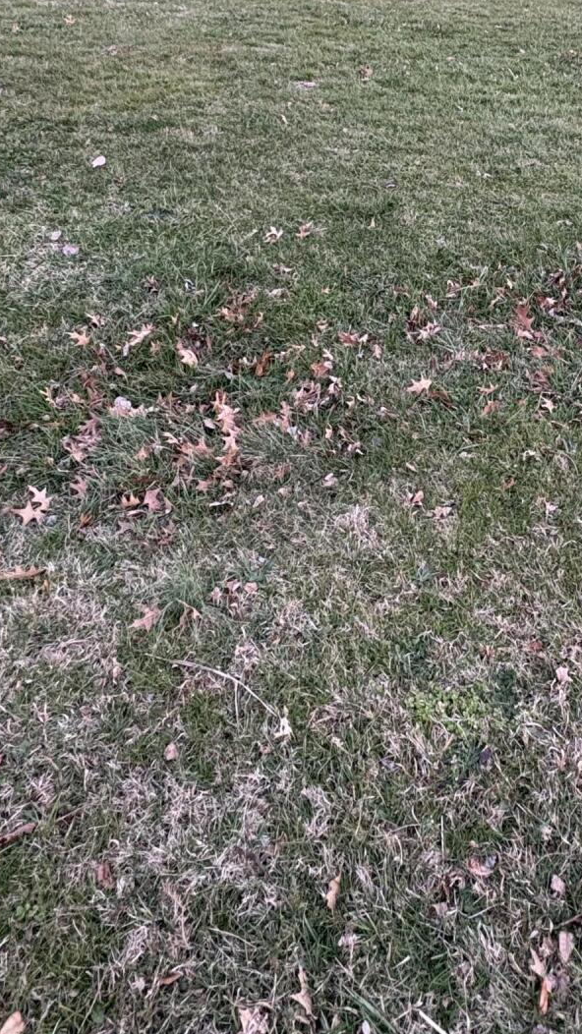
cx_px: 445
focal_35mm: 29
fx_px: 795
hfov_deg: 39.0
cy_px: 226
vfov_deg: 61.3
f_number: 2.2
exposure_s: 1/60
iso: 250
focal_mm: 2.22
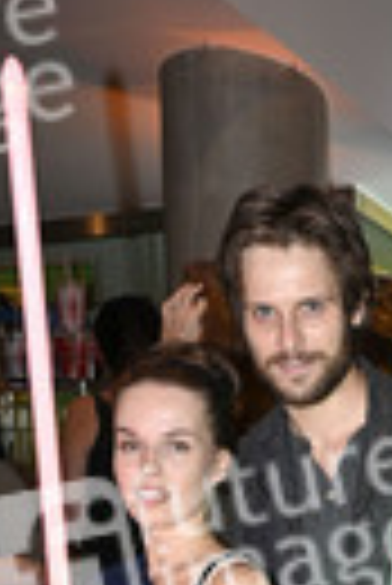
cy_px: 770
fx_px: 1450
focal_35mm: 89
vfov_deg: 20.7
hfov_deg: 15.3
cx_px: 333
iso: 1250
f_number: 6.3
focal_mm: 29
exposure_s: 1/60
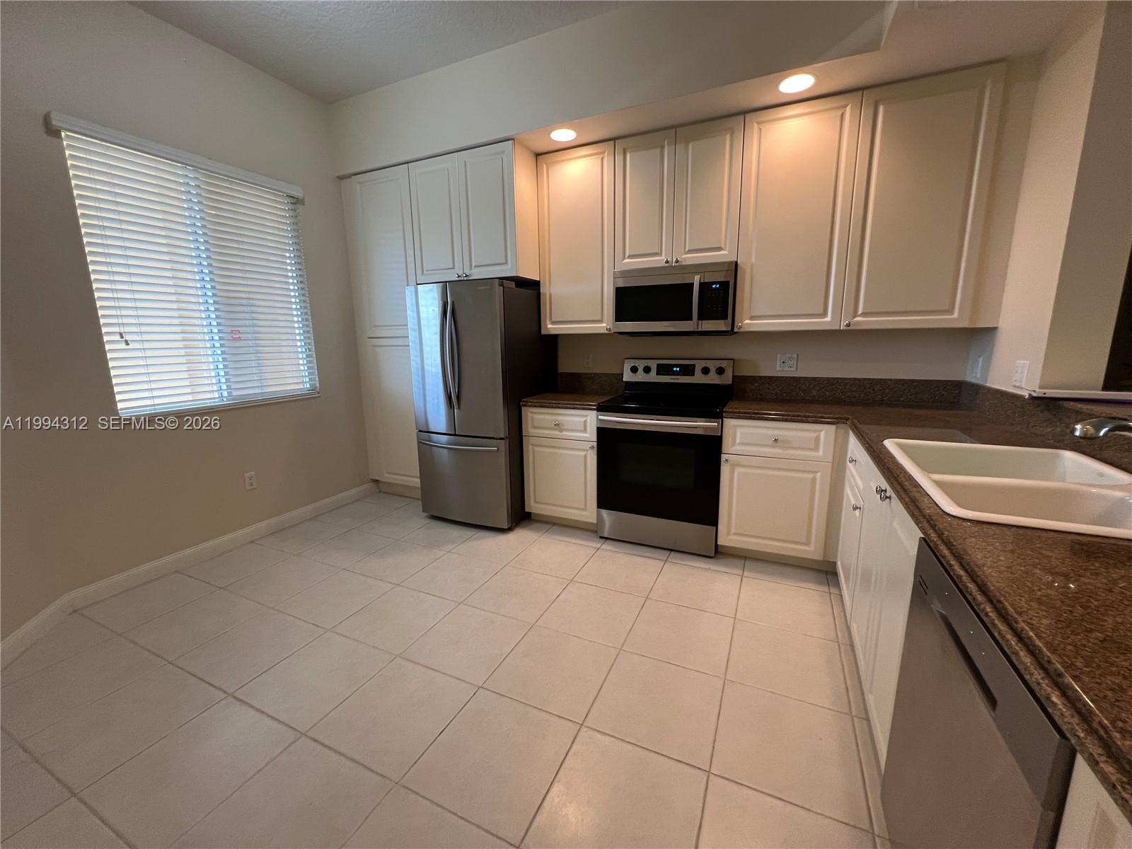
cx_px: 566
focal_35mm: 13
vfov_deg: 89.9
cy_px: 424
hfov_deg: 106.2
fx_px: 425
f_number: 1.8
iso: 200
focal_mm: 1.57
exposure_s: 1/60
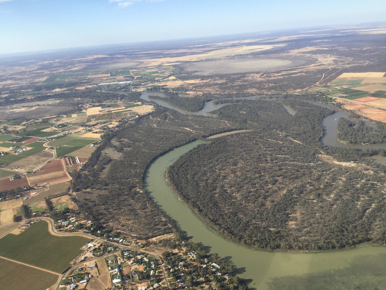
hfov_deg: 58.4
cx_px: 193
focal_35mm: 31
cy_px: 145
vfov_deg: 45.4
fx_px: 346
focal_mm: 3.3
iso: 25
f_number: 2.4
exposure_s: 1/849
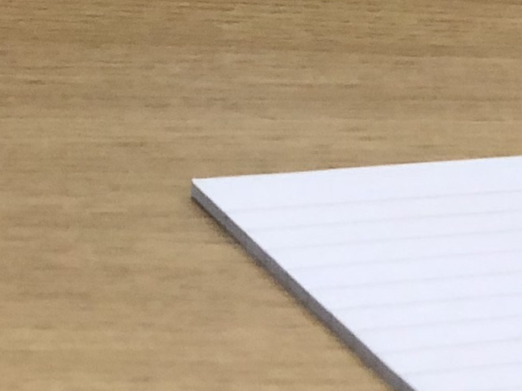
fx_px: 4885
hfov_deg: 5.9
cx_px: 1092
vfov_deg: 4.6
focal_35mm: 324
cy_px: -209
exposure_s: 1/50
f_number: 2.4
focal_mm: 6
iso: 50
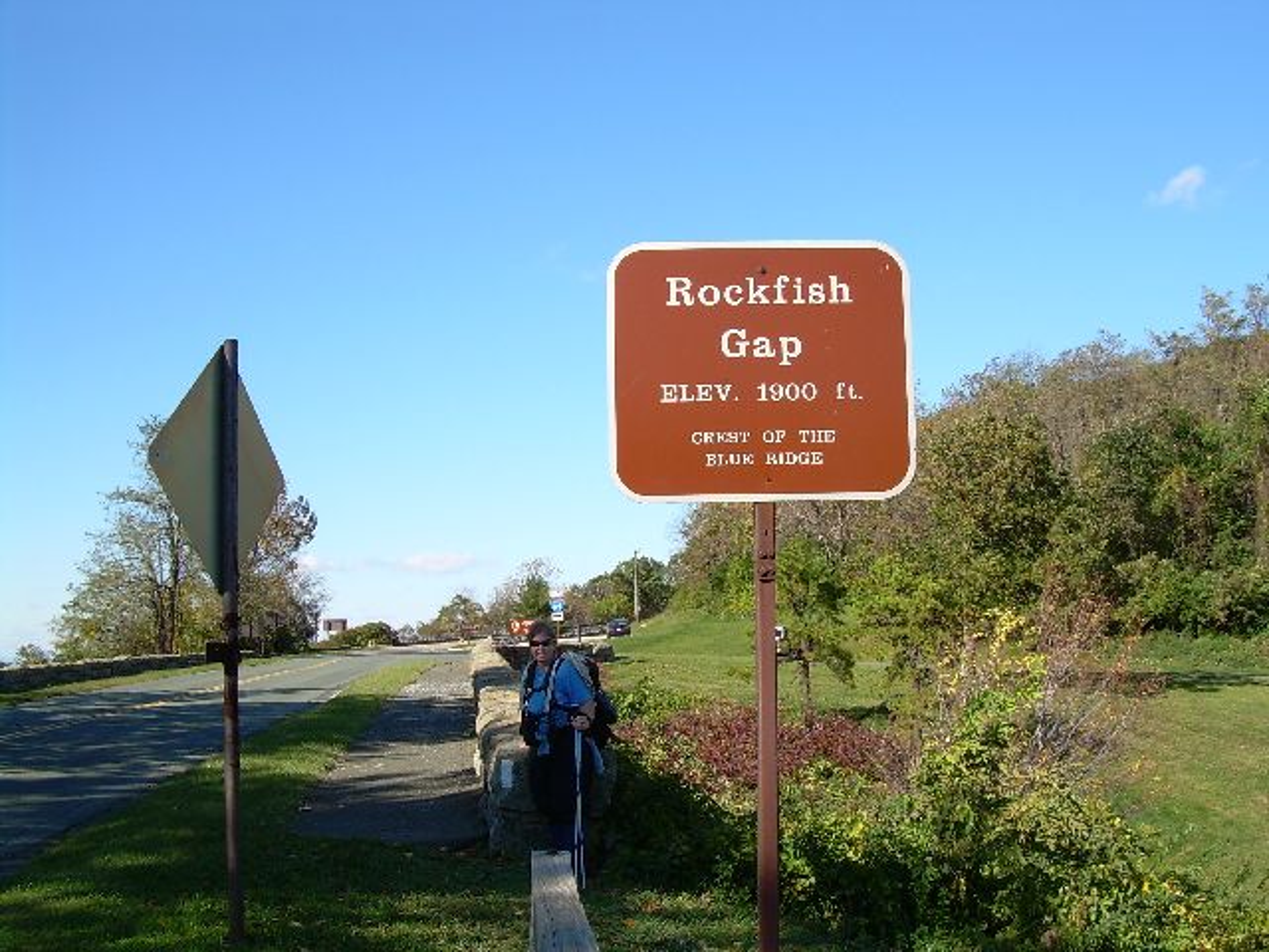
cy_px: 476
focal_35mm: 38
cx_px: 634
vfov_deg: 37.7
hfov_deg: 49.0
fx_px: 1393
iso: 50
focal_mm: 6.3
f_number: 4.6
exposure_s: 1/273
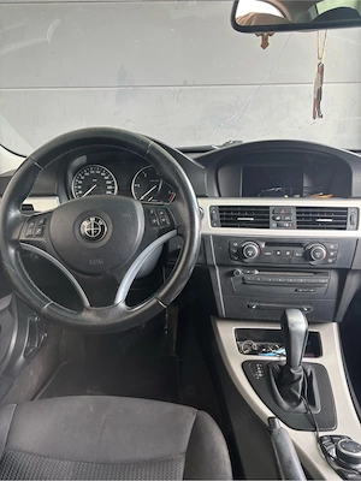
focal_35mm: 26
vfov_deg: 67.3
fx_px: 362
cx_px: 180
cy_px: 240
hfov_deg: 53.1
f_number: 1.6
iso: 125
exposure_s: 1/74
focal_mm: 5.96
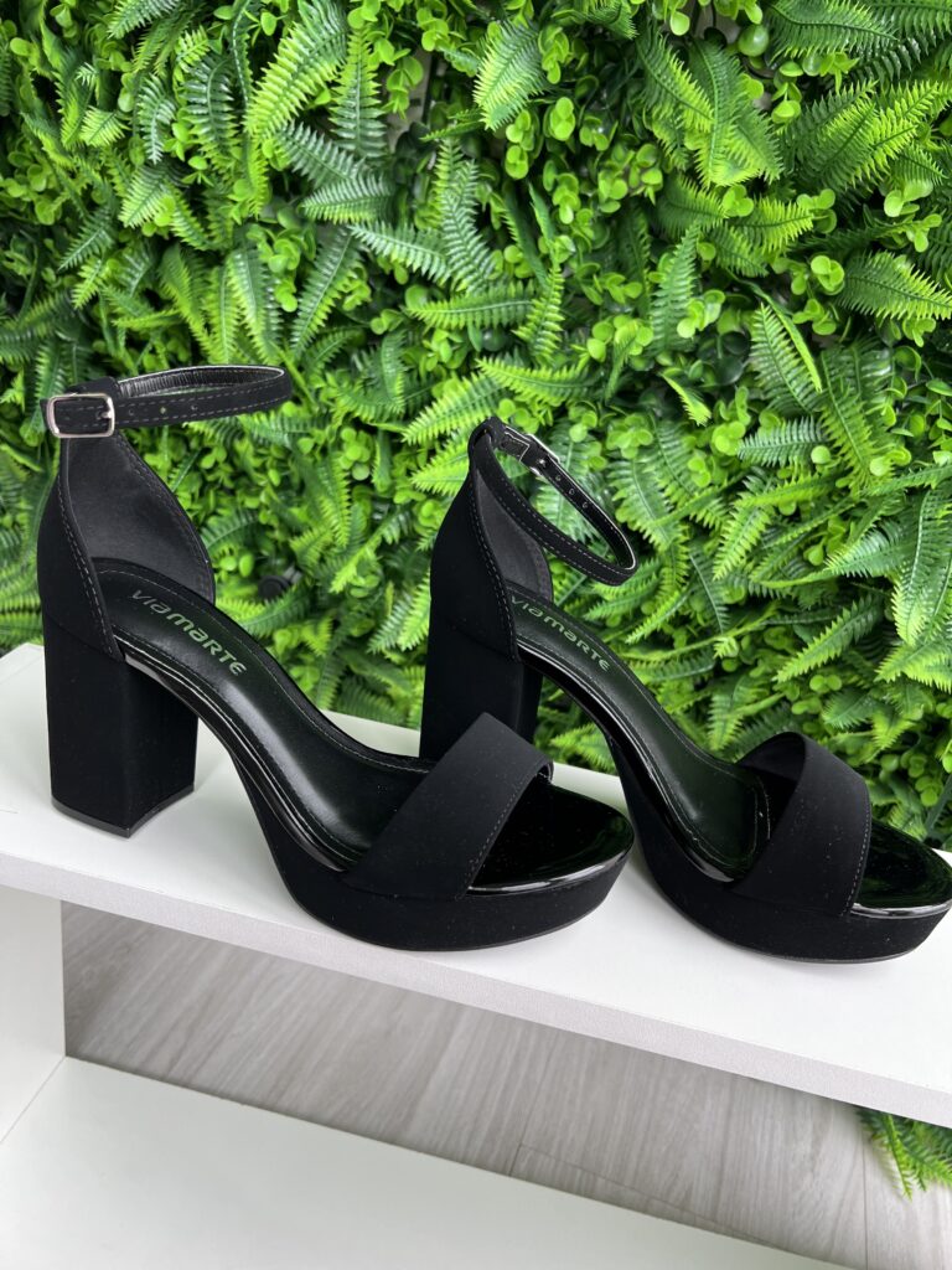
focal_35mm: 26
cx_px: 476
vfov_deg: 67.3
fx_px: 953
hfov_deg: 53.1
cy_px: 635
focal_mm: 5.7
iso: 32
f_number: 1.5
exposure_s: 1/126
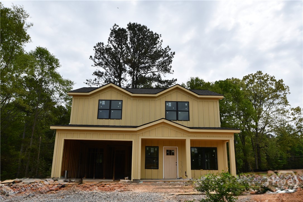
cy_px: 101
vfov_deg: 59.5
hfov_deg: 81.2
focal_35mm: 21
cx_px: 152
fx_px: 177
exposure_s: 1/320
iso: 100
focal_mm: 14
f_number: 9
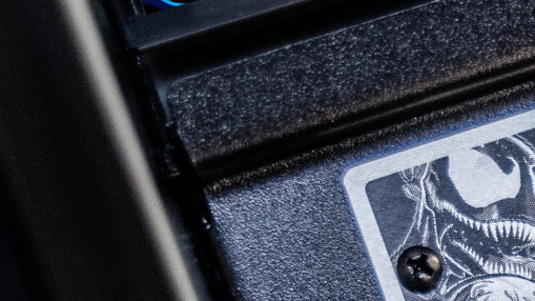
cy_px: 609
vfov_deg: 7.4
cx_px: 980
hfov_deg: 12.4
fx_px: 2241
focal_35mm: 158
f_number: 2.8
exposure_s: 1/100
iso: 800
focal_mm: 30
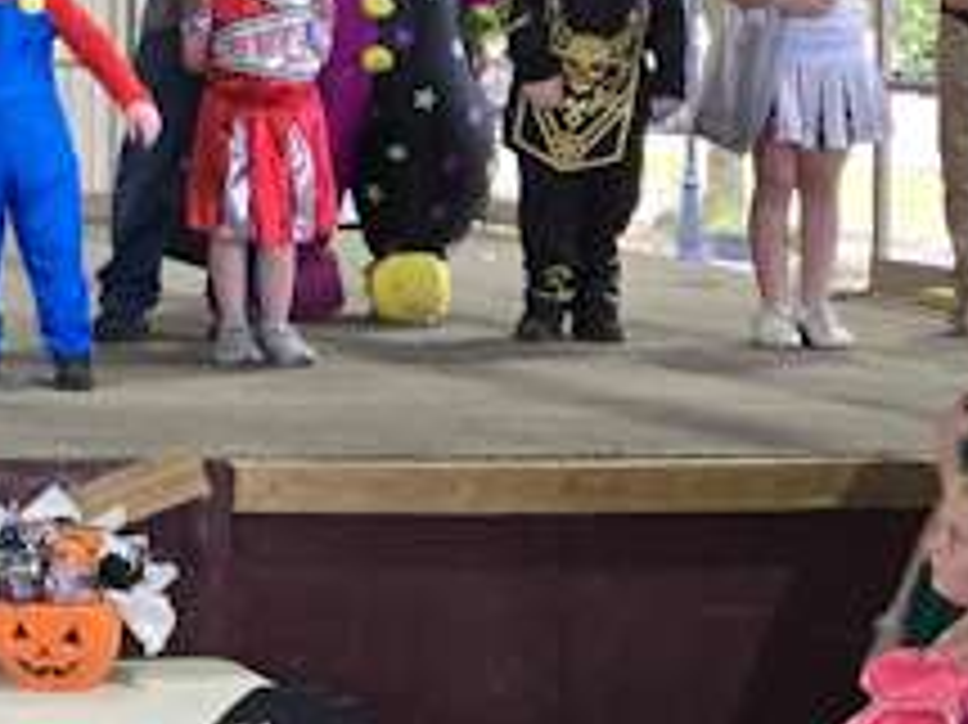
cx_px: -756
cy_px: 40
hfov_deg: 15.8
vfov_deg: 13.7
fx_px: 2990
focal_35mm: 107
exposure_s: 1/120
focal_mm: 5.4
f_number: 1.8
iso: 320
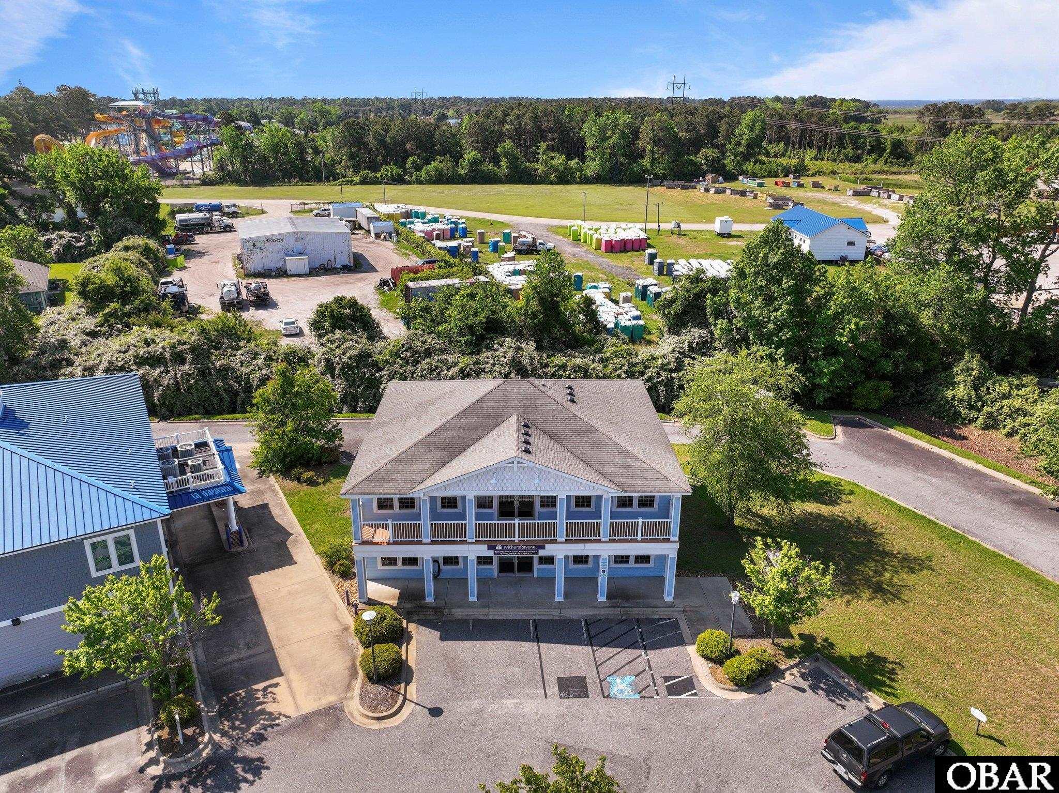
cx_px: 530
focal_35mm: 24
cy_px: 396
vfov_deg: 56.8
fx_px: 734
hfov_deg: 71.6
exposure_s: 1/2000
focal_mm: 12.29
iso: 140
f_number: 2.8
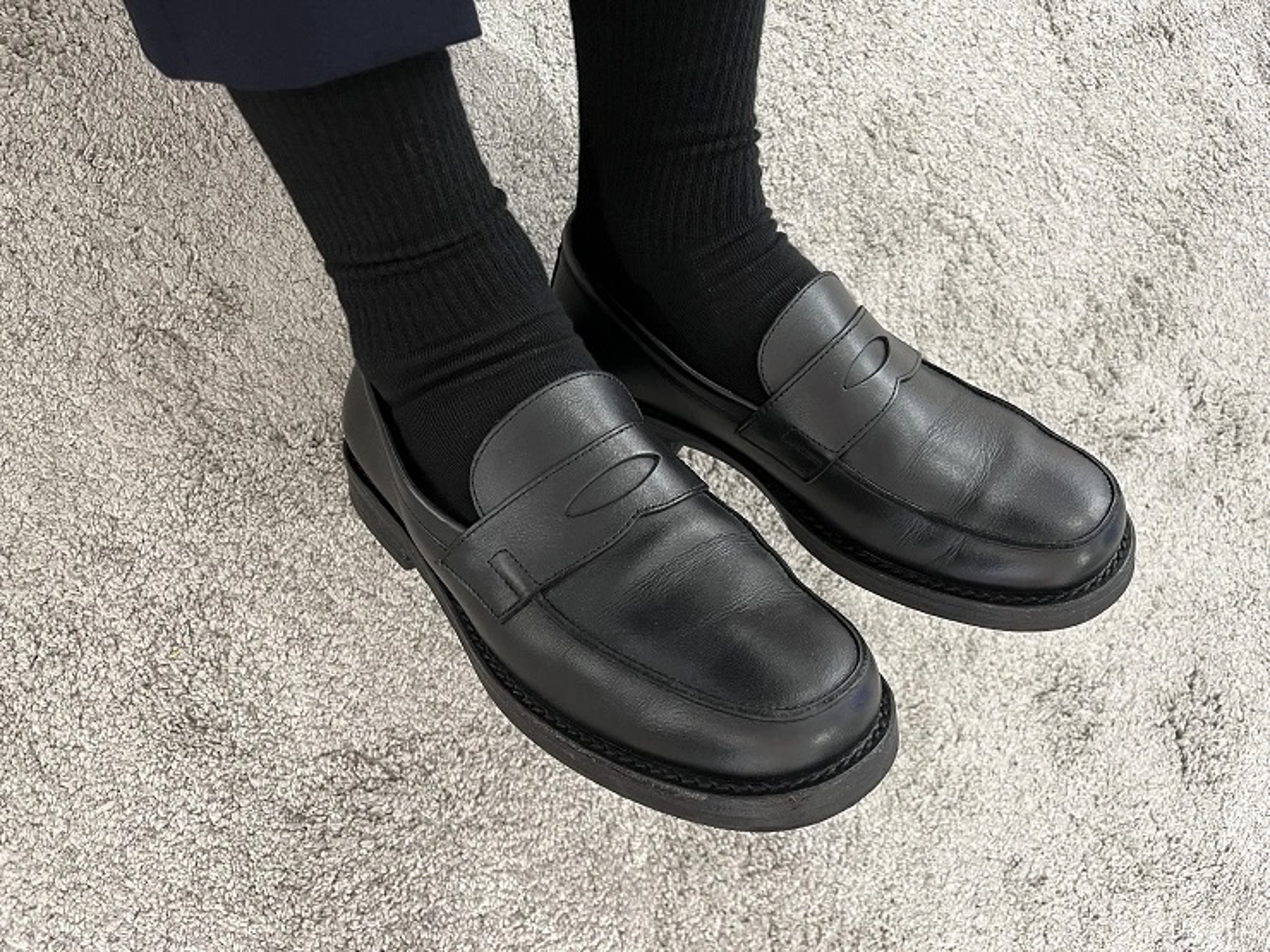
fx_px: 954
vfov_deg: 53.1
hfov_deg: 67.3
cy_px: 476
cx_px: 635
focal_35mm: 26
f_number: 1.6
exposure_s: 1/60
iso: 400
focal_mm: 5.1
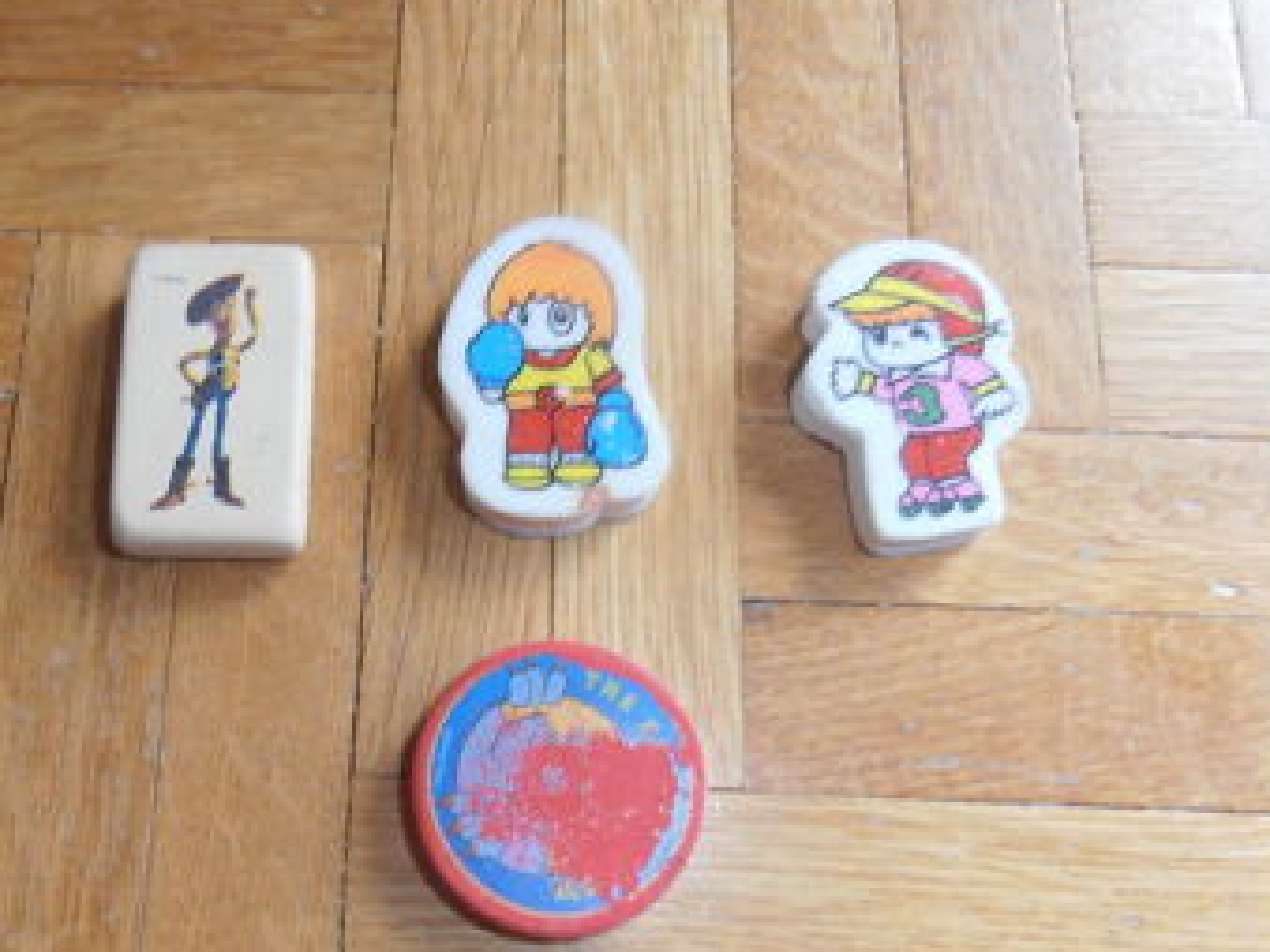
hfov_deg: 52.9
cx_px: 420
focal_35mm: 34
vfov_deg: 41.6
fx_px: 1247
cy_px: 558
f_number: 3
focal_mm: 4.2
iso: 100
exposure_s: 1/30
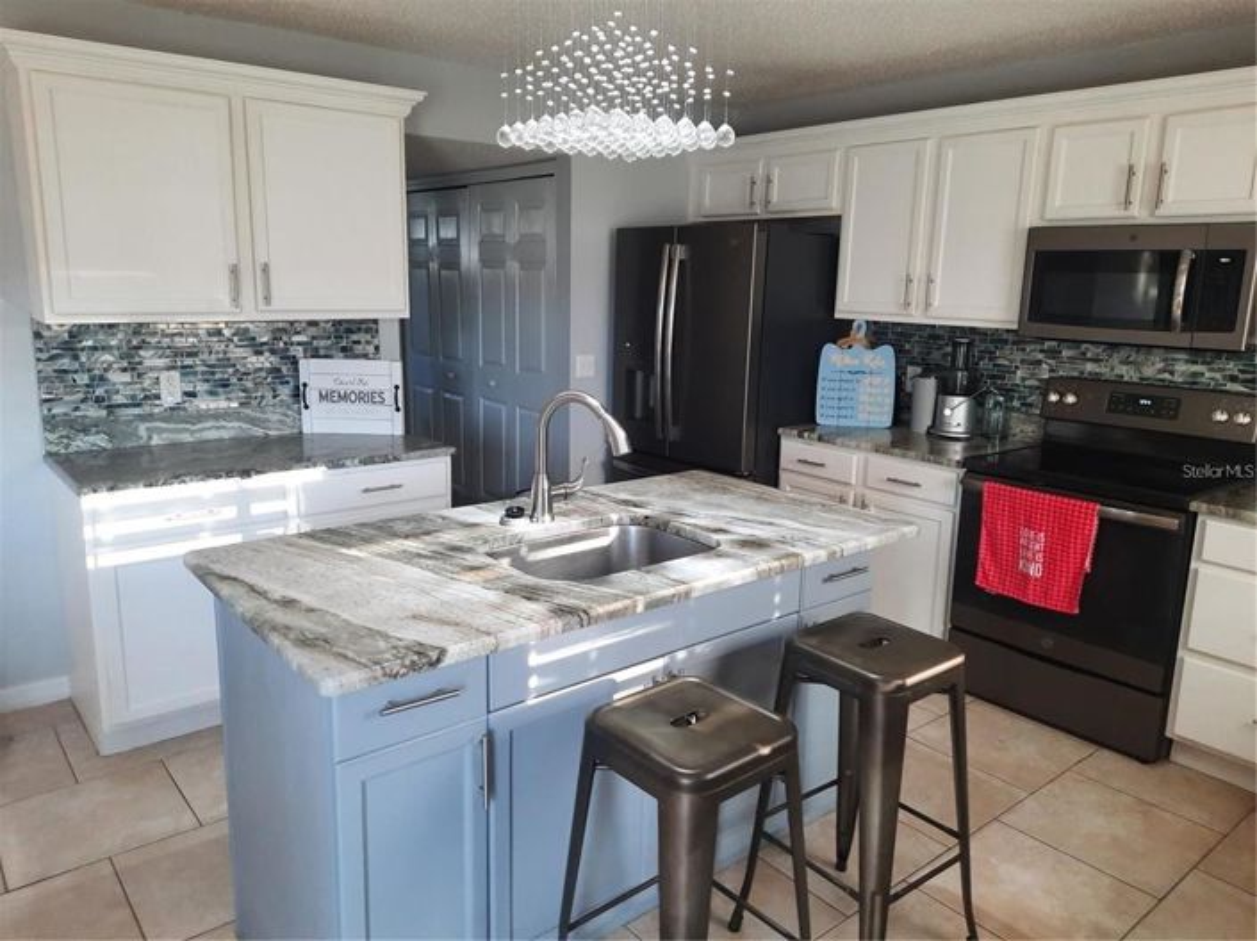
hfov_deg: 69.4
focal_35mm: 25
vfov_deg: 54.8
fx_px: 907
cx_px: 628
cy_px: 470
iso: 200
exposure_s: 1/60
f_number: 2
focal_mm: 4.6
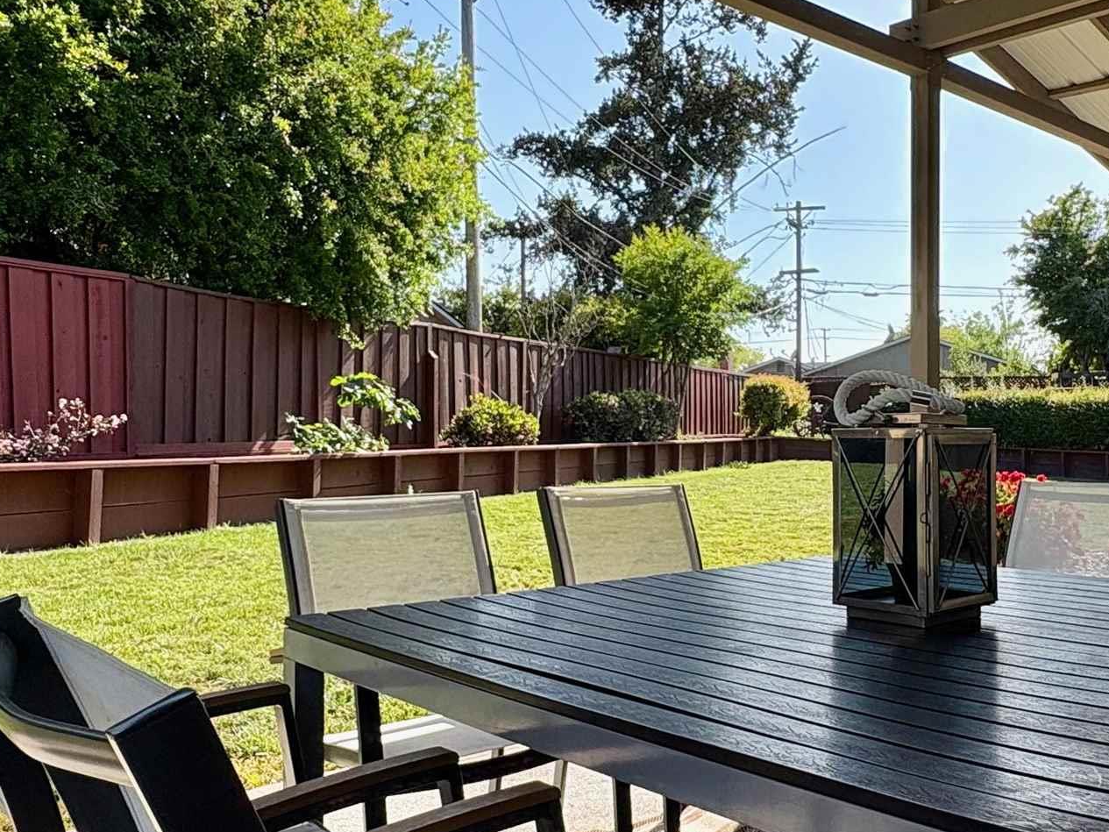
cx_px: 771
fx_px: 1089
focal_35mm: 34
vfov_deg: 41.8
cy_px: 424
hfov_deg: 52.5
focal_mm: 2.22
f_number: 2.2
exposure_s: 1/1126
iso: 64
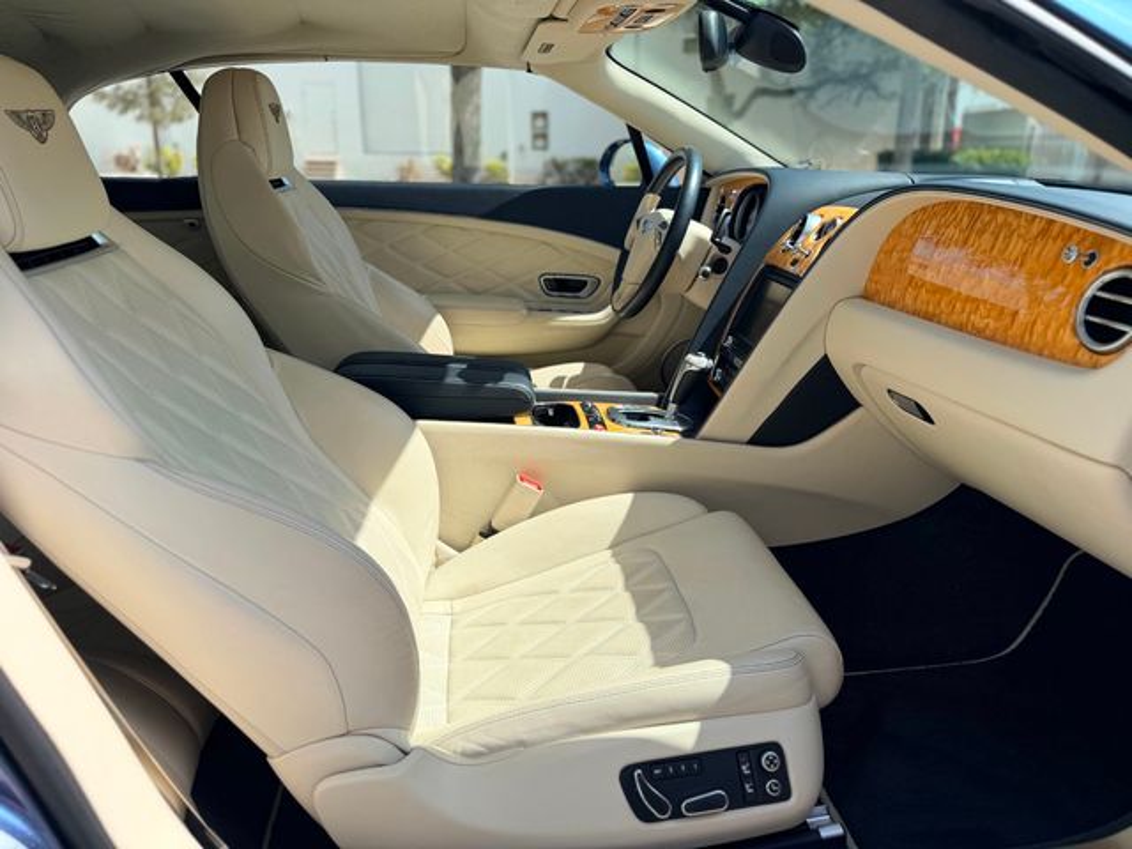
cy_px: 424
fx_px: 785
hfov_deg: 71.6
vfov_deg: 56.8
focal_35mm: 24
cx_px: 566
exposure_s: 1/3021
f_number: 1.78
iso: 80
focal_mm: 6.76
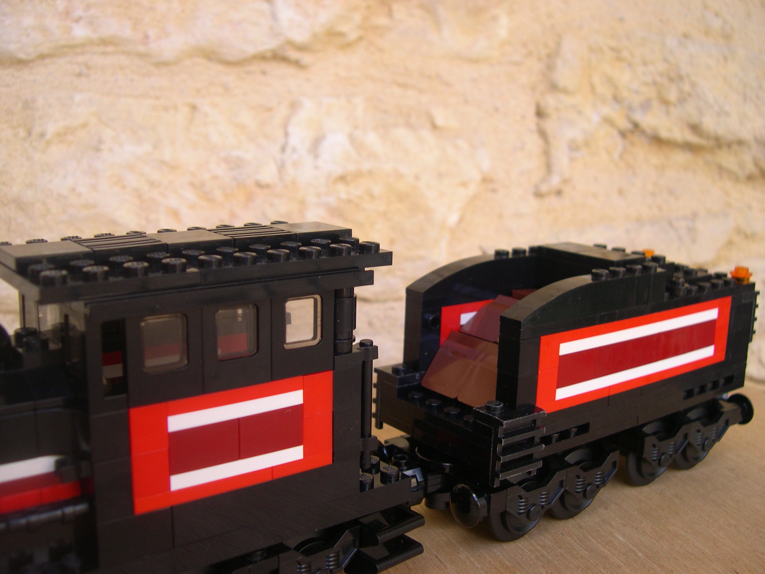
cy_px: 287
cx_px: 382
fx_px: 840
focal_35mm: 38
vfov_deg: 37.7
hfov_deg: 49.0
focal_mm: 8
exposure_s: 1/61.5
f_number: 2.8
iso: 100
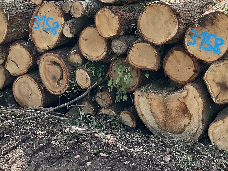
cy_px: 18
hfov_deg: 30.2
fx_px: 422
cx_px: 99
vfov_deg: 22.4
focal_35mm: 64
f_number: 1.8
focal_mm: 3
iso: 16
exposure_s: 1/182
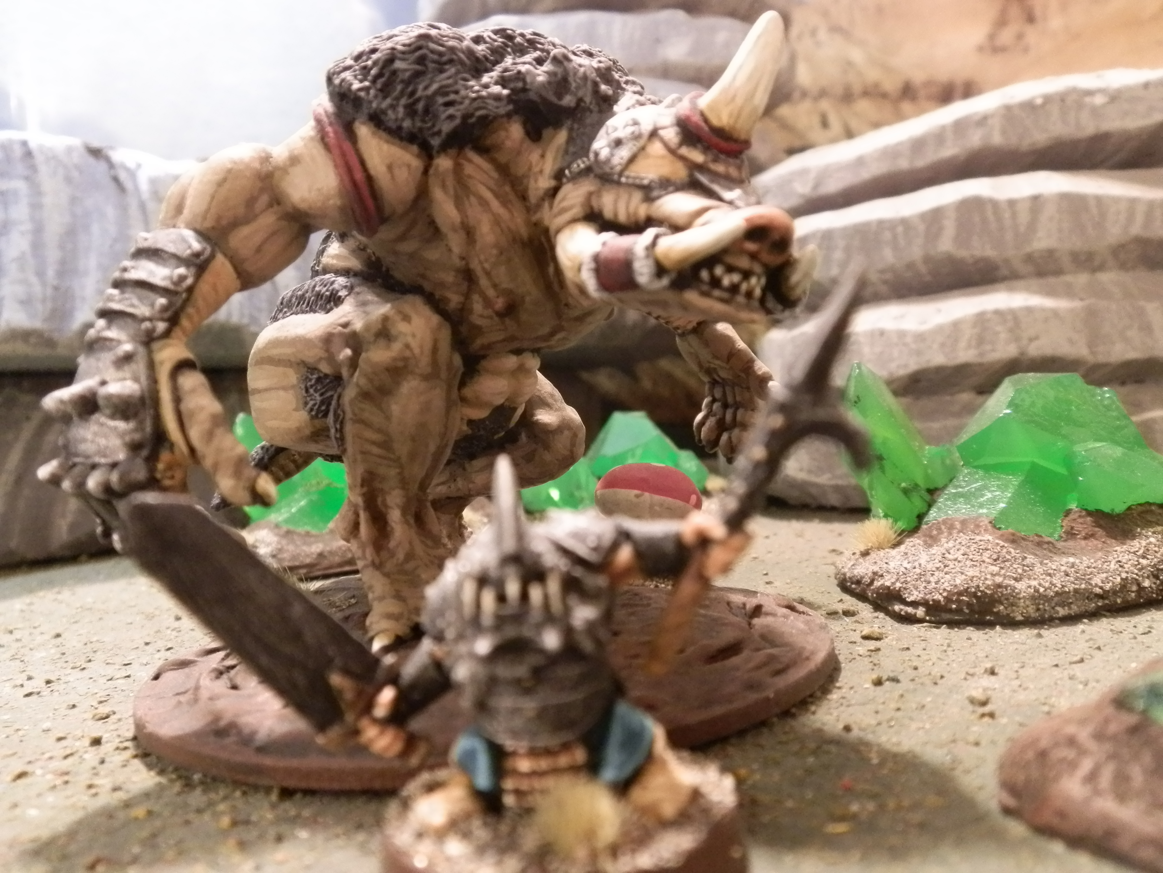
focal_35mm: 28
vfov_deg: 49.7
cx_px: 582
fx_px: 941
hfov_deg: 63.4
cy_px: 436
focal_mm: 5
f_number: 3.1
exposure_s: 1/40
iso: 400
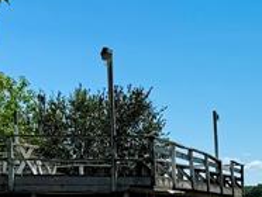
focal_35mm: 132
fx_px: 1000
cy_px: 259
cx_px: 442
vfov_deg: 11.0
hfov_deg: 13.6
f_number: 1.78
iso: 80
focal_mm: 6.76
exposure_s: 1/7937
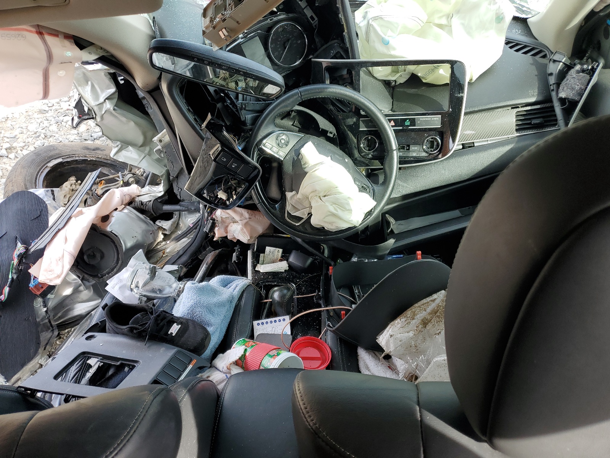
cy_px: 229
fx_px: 458
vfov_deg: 53.1
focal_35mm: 26
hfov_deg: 67.3
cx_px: 305
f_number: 1.5
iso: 50
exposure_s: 1/286
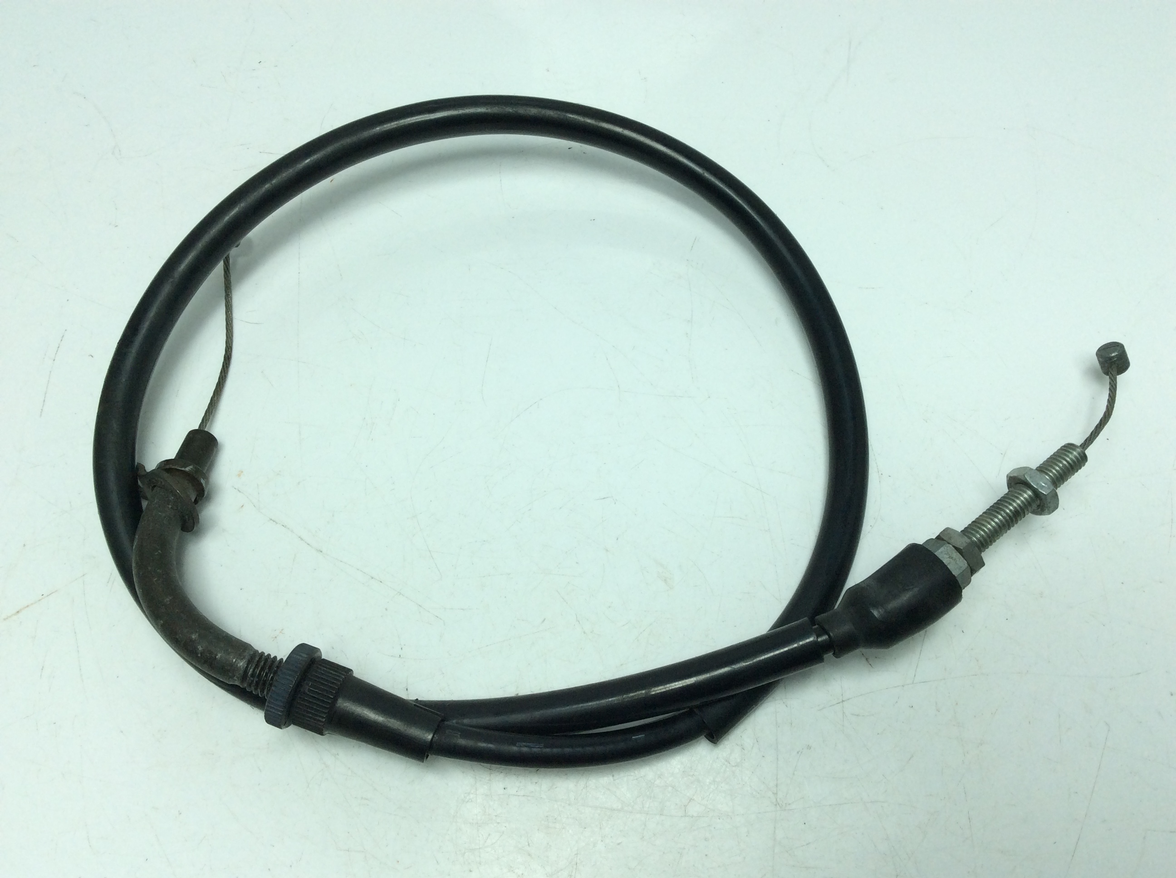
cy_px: 439
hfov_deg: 56.9
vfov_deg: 44.1
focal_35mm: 32
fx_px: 1086
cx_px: 588
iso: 32
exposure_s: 1/525
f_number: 2.4
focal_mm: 3.3
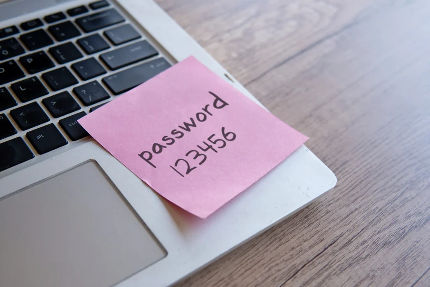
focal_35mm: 45
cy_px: 144
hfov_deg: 43.6
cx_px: 215
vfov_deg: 29.9
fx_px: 538
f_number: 4
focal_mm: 30
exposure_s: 1/125
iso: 100
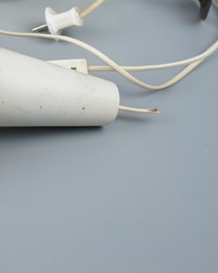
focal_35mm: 76
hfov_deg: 18.6
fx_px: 613
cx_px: -75
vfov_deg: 24.3
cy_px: 21
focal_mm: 28
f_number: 4.5
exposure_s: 1/80
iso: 100
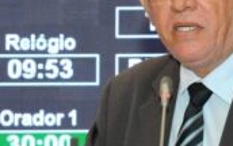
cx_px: 150
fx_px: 2366
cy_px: 92
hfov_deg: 5.6
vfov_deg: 3.5
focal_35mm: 372
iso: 3200
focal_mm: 105
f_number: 9
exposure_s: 1/80
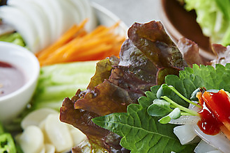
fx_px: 811
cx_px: 187
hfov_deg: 16.0
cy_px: 129
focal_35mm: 127
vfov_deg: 10.8
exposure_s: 1/125
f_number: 13
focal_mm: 70
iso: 100
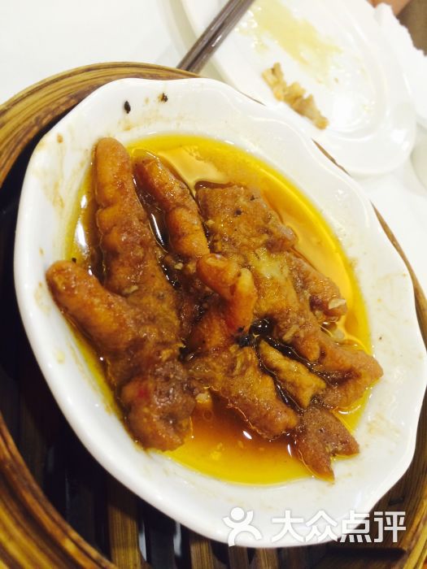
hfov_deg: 48.2
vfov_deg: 61.7
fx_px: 477
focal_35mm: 29
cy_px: 284
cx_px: 214
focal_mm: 4.15
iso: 100
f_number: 2.2
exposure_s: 1/30
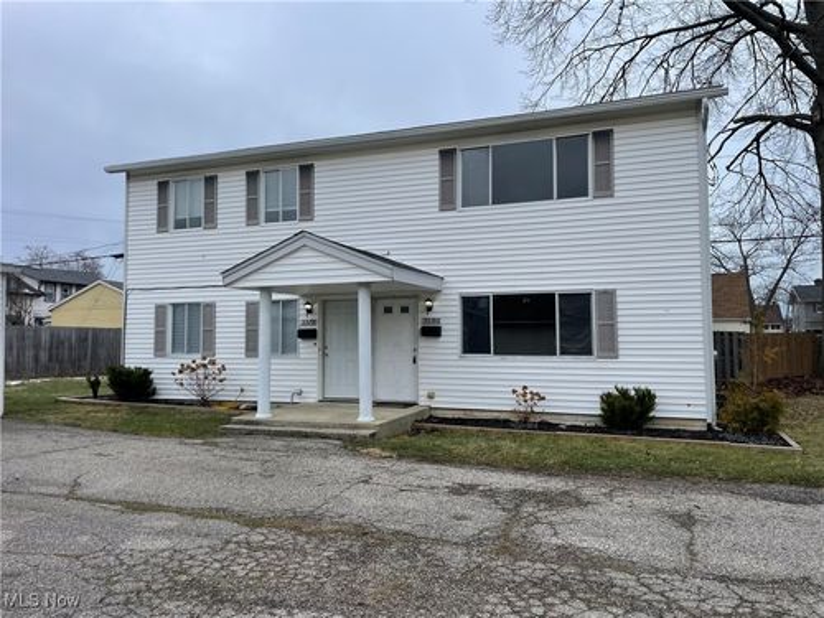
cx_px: 412
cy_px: 309
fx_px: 619
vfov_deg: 53.1
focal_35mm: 26
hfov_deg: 67.3
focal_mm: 4.2
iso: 32
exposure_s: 1/1984
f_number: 1.6
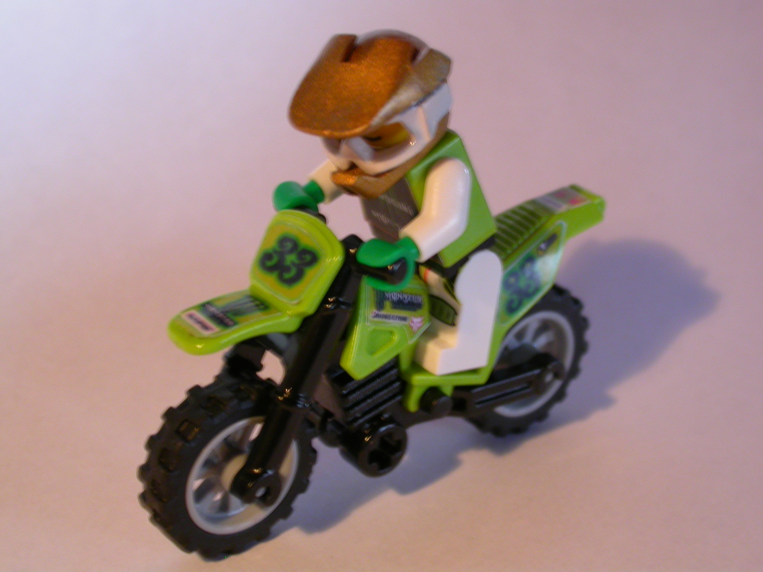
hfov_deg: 25.0
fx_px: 1719
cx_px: 382
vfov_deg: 18.9
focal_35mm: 78
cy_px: 286
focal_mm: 16.2
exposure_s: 1/3.8
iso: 126
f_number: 3.5
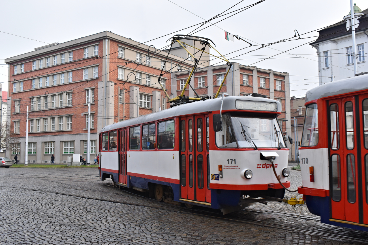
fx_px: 368
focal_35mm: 36
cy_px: 122
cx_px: 184
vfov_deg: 36.9
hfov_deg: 53.1
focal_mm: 24
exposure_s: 1/250
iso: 320
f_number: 7.1
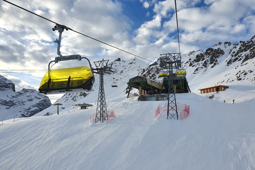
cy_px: 78
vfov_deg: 46.3
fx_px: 198
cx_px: 131
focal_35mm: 28
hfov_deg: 65.5
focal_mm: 4.32
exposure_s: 1/996
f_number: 2.4
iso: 50
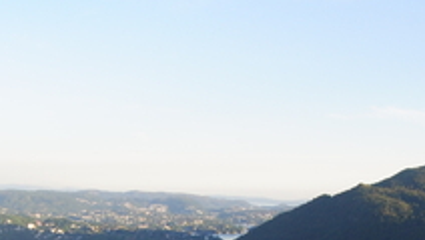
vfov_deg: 14.3
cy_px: 344
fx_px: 903
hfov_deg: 26.5
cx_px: 225
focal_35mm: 80
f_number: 9
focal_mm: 18
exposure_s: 1/125
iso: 200
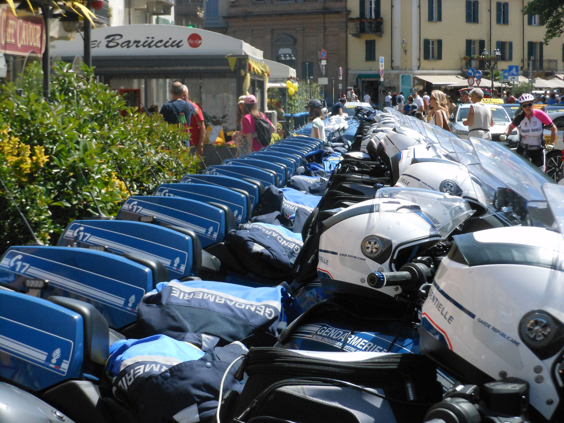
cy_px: 212
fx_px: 1662
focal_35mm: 102
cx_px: 282
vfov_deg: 14.5
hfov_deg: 19.3
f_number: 5.4
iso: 400
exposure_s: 1/1250
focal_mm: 18.3
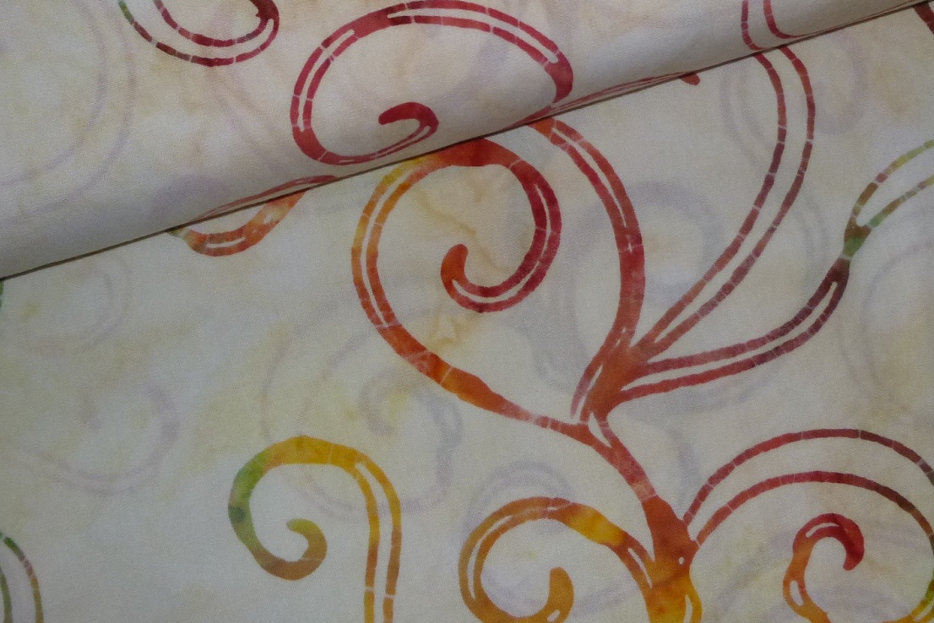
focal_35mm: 47
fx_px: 1220
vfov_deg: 28.5
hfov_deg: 41.9
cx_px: 493
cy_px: 203
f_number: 3.1
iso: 100
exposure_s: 1/60
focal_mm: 4.5
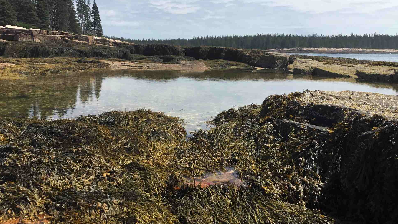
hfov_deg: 56.6
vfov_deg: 33.7
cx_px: 195
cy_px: 103
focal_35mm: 35
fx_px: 369
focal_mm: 3.3
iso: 25
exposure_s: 1/1773
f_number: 2.4
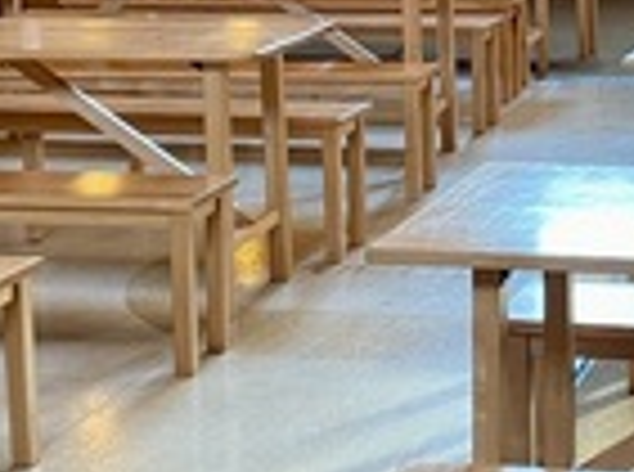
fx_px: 2028
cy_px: -18
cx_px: 576
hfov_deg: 17.5
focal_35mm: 111
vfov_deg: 13.1
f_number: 1.6
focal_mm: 4.2
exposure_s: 1/60
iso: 100
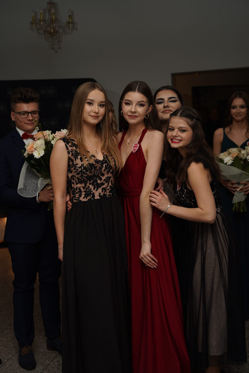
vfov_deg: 39.6
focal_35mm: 50
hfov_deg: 27.0
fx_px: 519
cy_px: 186
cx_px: 124
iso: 100
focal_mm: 50
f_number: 4
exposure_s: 1/100
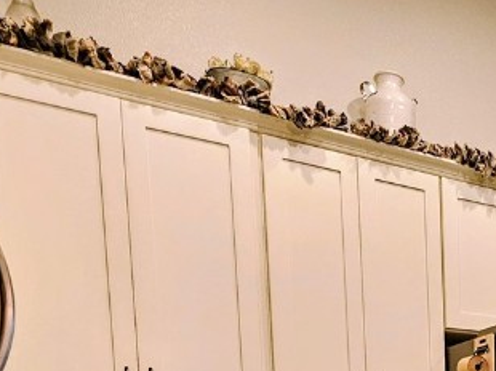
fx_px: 616
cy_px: 510
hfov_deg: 38.2
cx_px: 514
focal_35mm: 43
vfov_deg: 26.9
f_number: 2.2
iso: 200
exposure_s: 1/60
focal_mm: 2.2
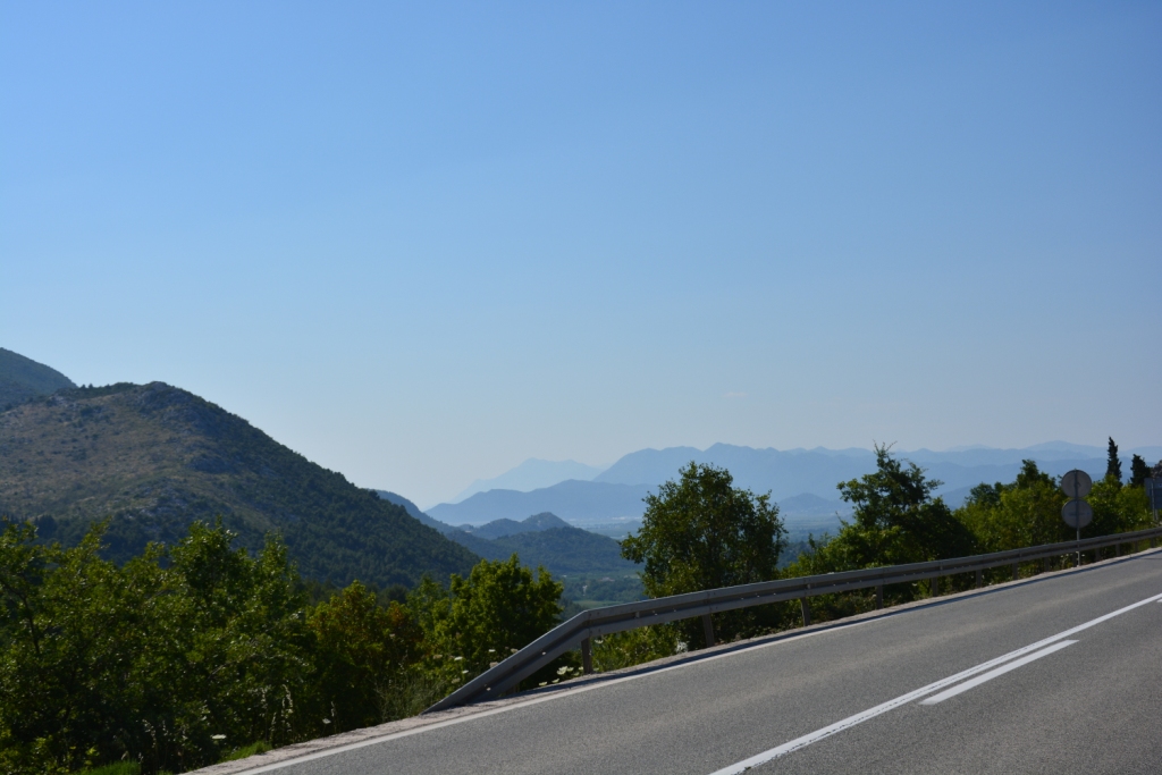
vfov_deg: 26.5
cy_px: 388
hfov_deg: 38.9
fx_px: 1646
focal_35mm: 51
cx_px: 581
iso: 200
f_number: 7.1
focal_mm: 34
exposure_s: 1/1000
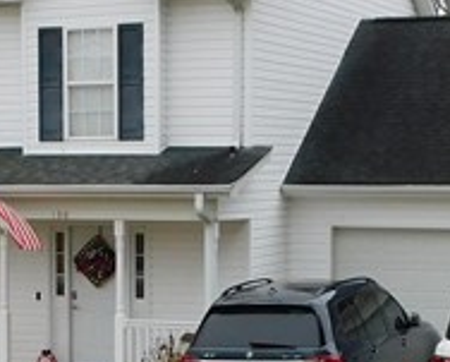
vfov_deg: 12.6
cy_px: 302
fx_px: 1627
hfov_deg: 15.6
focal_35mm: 122
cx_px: 96
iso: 125
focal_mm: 4
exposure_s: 1/200
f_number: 3
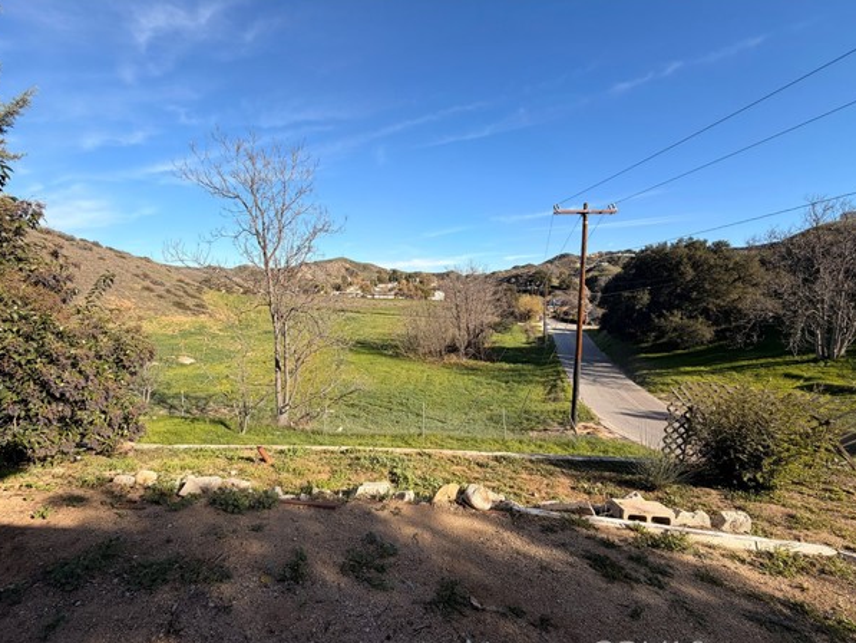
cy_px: 330
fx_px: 371
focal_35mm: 15
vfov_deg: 81.7
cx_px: 416
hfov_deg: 98.1
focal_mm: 2.22
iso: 25
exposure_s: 1/770
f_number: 2.2
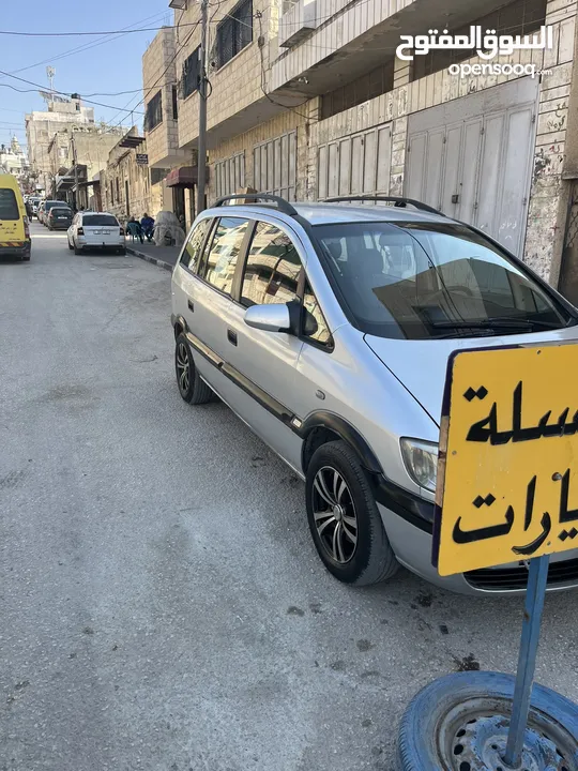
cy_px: 386
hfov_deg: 53.1
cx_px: 289
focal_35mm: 26
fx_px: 579
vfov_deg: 67.3
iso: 50
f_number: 1.6
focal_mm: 5.1
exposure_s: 1/1000
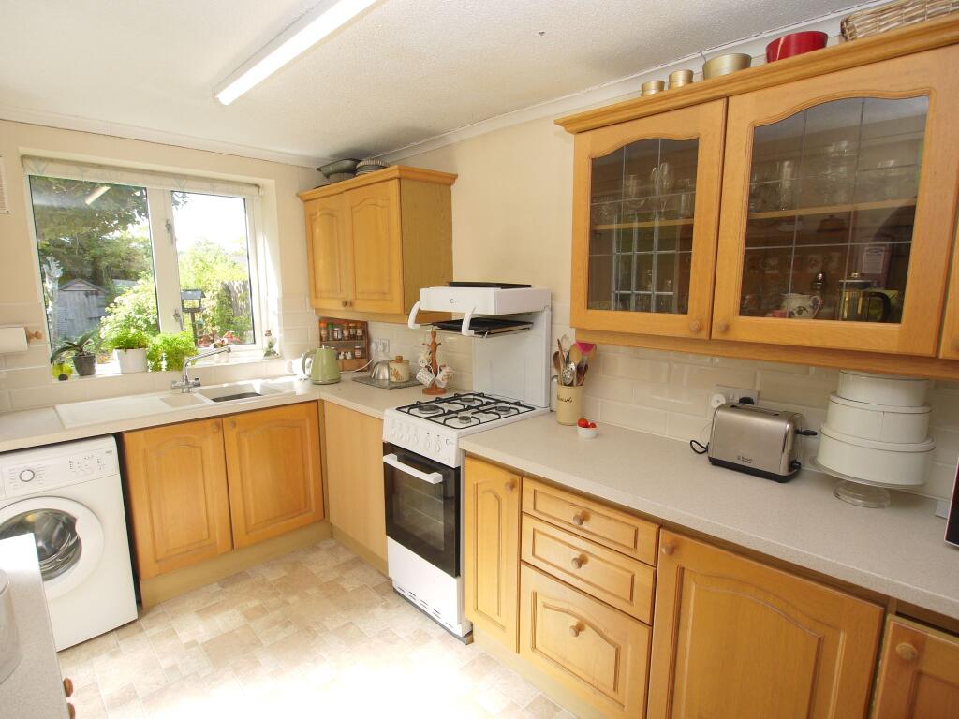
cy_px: 360
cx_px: 480
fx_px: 499
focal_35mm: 18
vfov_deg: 71.6
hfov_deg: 87.8
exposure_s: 1/100
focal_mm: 9
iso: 100
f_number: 4.5
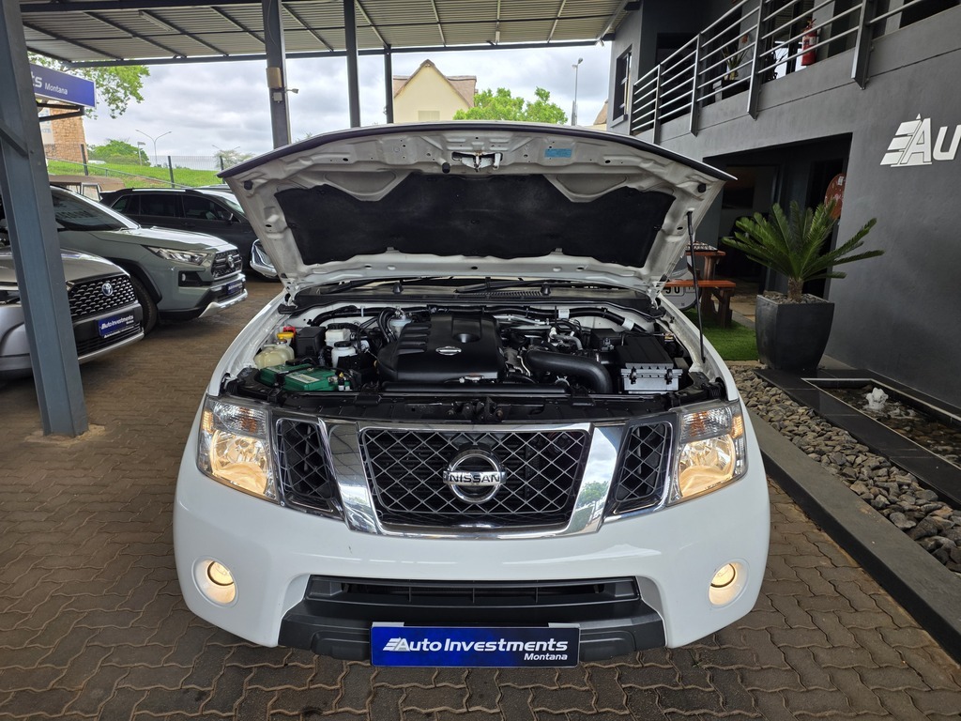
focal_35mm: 23
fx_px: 639
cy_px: 360
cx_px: 480
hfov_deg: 73.9
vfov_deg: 58.9
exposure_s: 1/1279
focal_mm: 6.25
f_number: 1.7
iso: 80
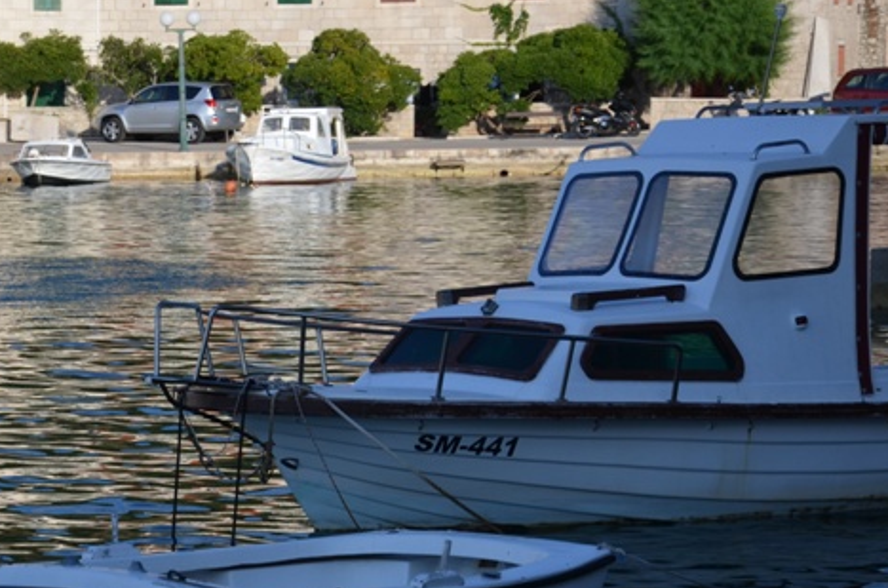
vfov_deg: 7.6
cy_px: 451
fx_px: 4429
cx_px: 184
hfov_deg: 11.4
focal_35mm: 180
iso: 200
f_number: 8
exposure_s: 1/250
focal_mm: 70
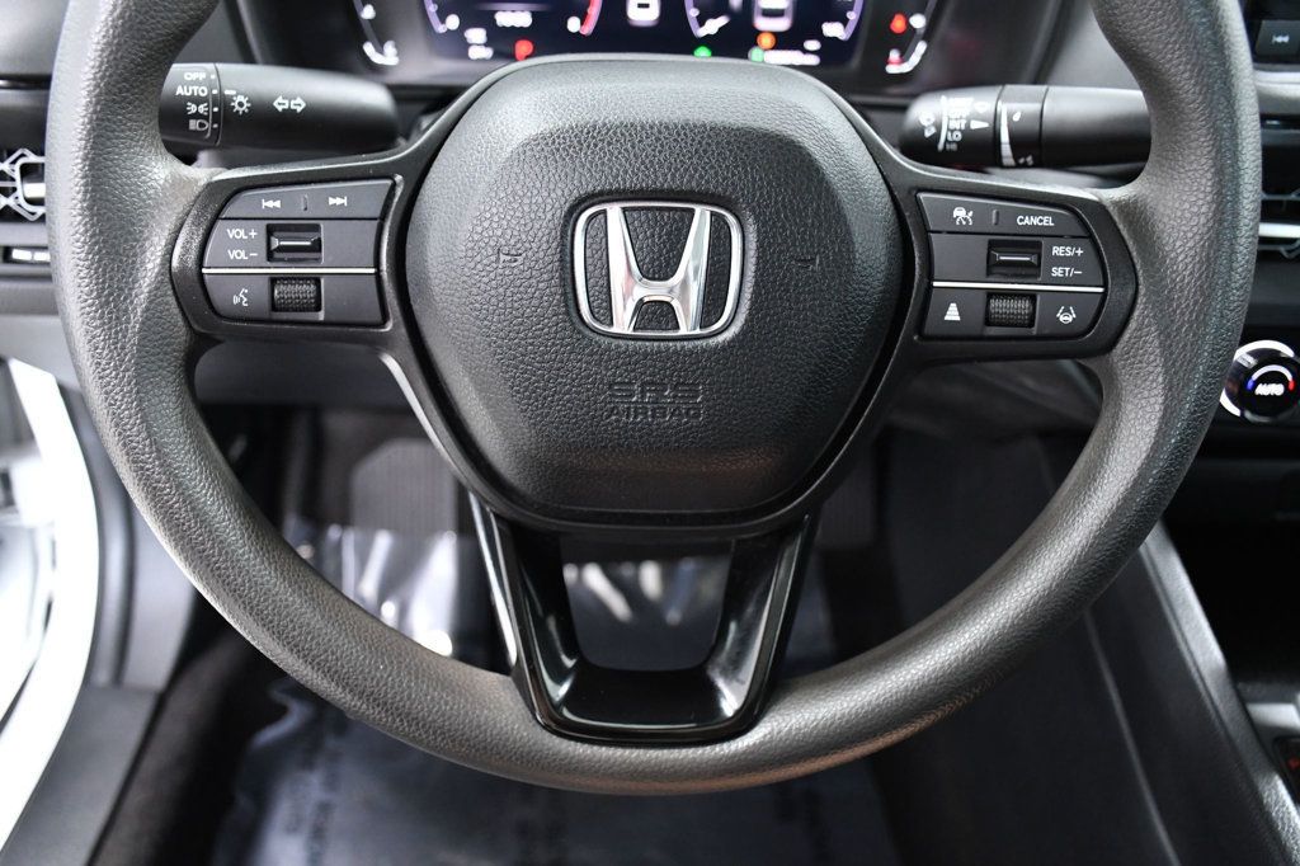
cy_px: 433
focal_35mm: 36
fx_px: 1300
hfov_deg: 53.1
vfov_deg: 36.8
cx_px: 650
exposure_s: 1/60
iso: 2500
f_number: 3.8
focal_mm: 24
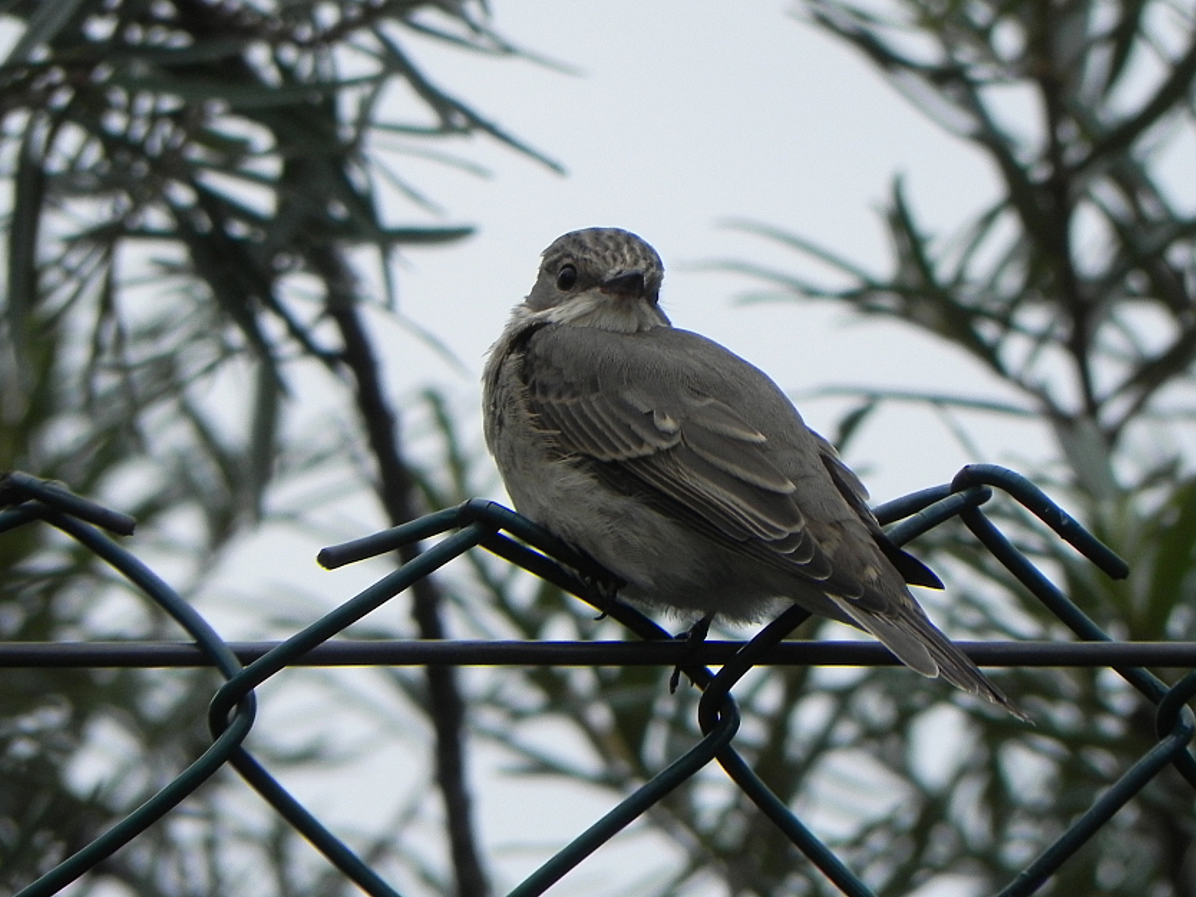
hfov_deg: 2.4
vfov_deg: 1.8
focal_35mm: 832
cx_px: 650
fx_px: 28754
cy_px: 378
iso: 160
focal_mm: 120
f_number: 6.3
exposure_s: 1/526
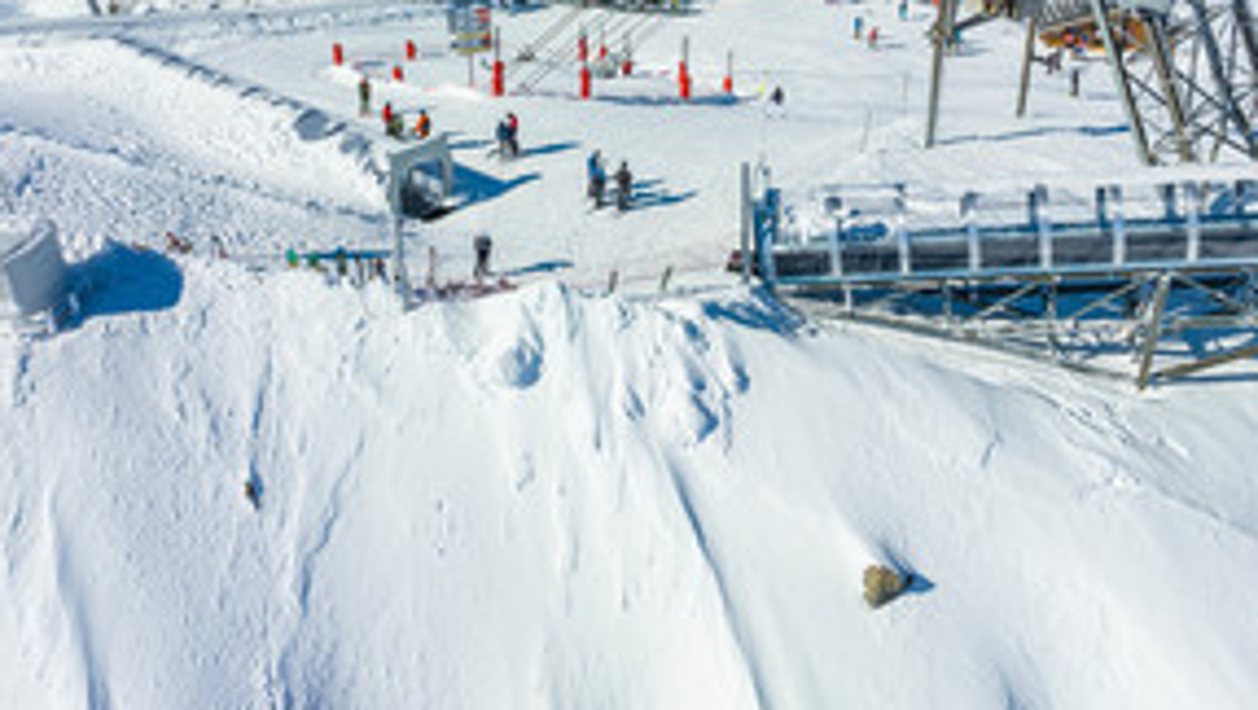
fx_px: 1135
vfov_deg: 33.7
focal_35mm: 34
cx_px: 627
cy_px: 145
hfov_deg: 58.0
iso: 100
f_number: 11
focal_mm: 12.3
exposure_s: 1/320
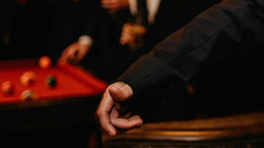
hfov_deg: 18.2
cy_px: -21
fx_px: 749
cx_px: 369
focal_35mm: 107
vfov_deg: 11.1
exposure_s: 1/100
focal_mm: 35
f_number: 1.8
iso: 400
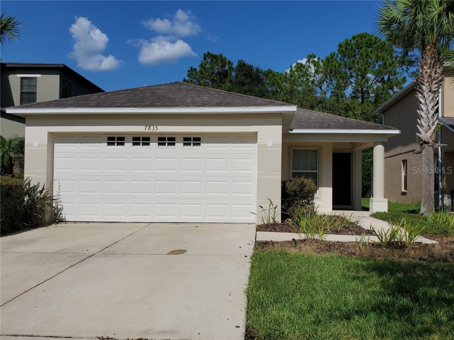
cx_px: 227
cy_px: 170
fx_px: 341
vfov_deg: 53.1
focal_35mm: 26
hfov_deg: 67.3
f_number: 2.4
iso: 50
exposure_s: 1/5244
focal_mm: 4.3
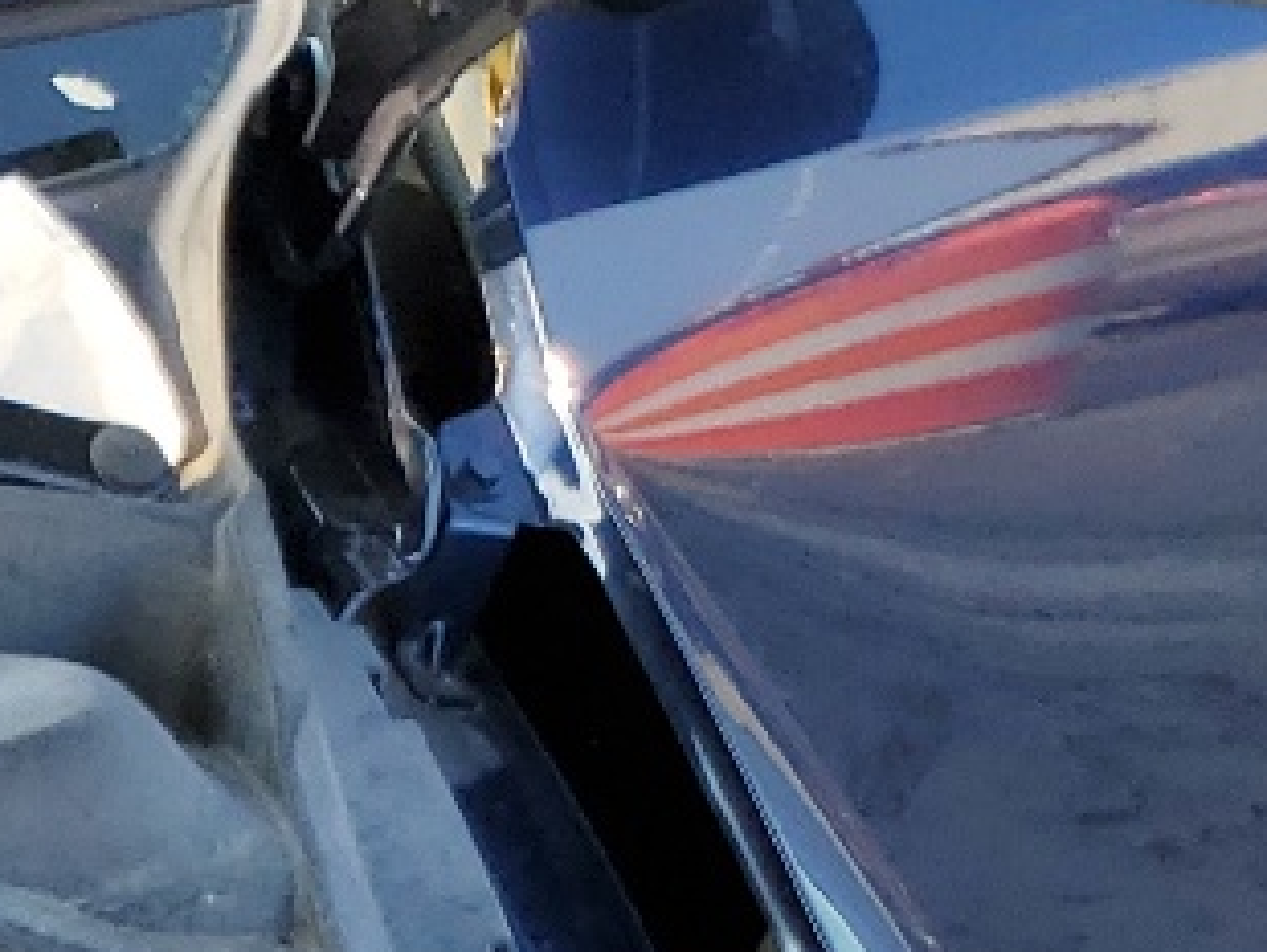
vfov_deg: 9.8
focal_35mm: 134
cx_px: -1909
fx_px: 4908
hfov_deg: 11.7
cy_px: 2288
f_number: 1.5
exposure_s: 1/400
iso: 50
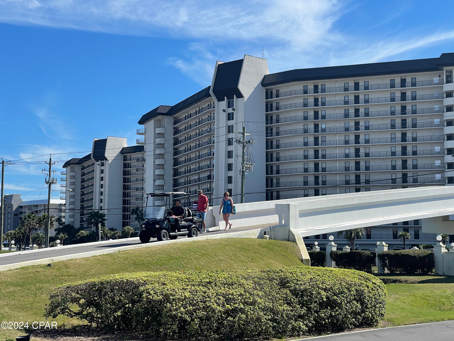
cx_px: 227
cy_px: 170
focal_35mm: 64
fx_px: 839
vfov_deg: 22.9
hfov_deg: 30.3
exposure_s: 1/1429
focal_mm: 7.5
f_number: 2.2
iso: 20
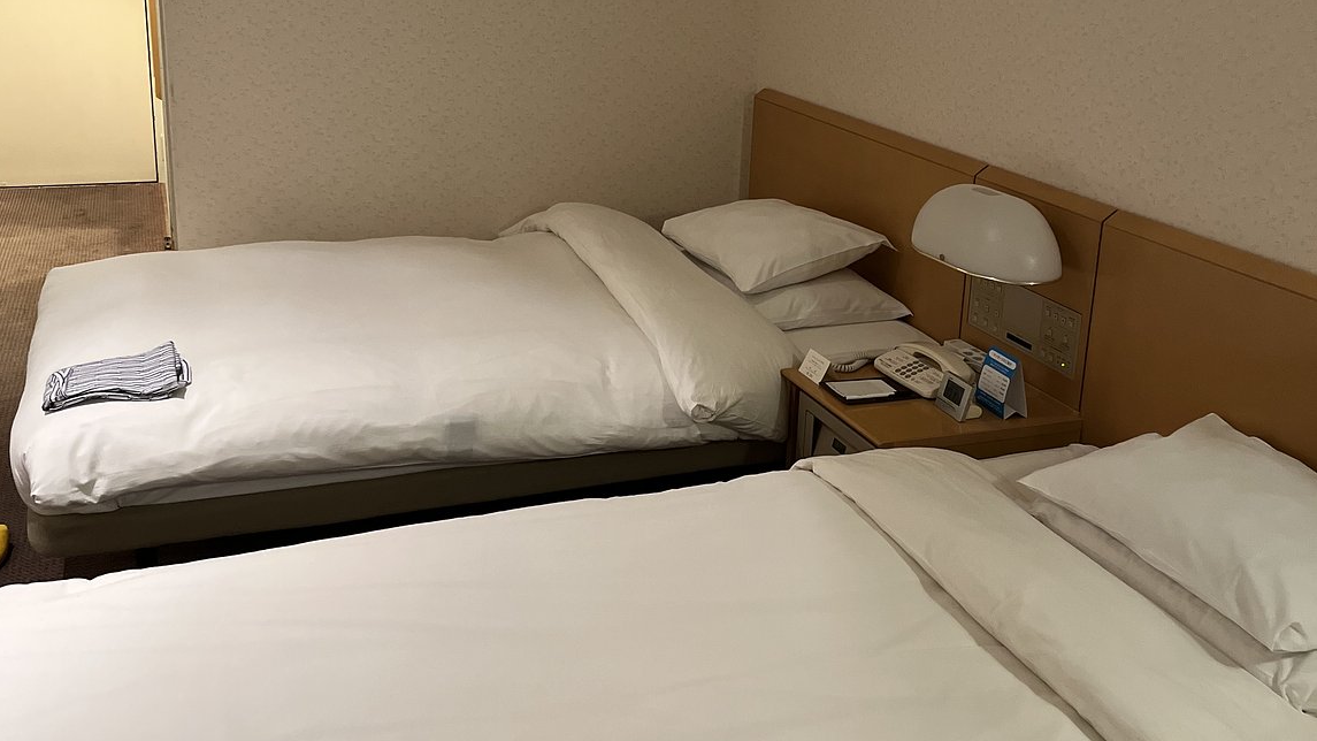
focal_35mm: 38
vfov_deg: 31.0
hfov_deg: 52.8
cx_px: 657
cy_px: 253
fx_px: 1327
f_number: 1.6
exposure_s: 1/50
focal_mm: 5.1
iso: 320
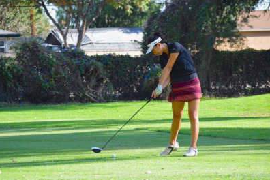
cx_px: 134
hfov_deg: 11.3
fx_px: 1365
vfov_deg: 7.5
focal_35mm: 182
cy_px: 90
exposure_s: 1/1250
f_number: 6.3
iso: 1600
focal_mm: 120
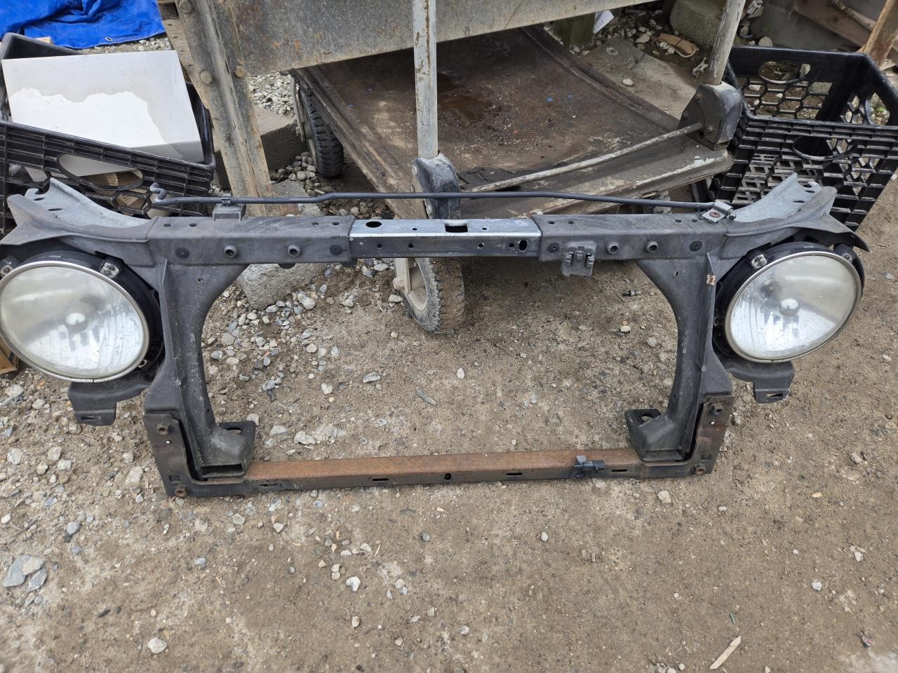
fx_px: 597
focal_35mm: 23
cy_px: 336
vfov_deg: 58.9
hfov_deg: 73.9
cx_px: 449
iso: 32
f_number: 1.8
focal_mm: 5.4
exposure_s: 1/180
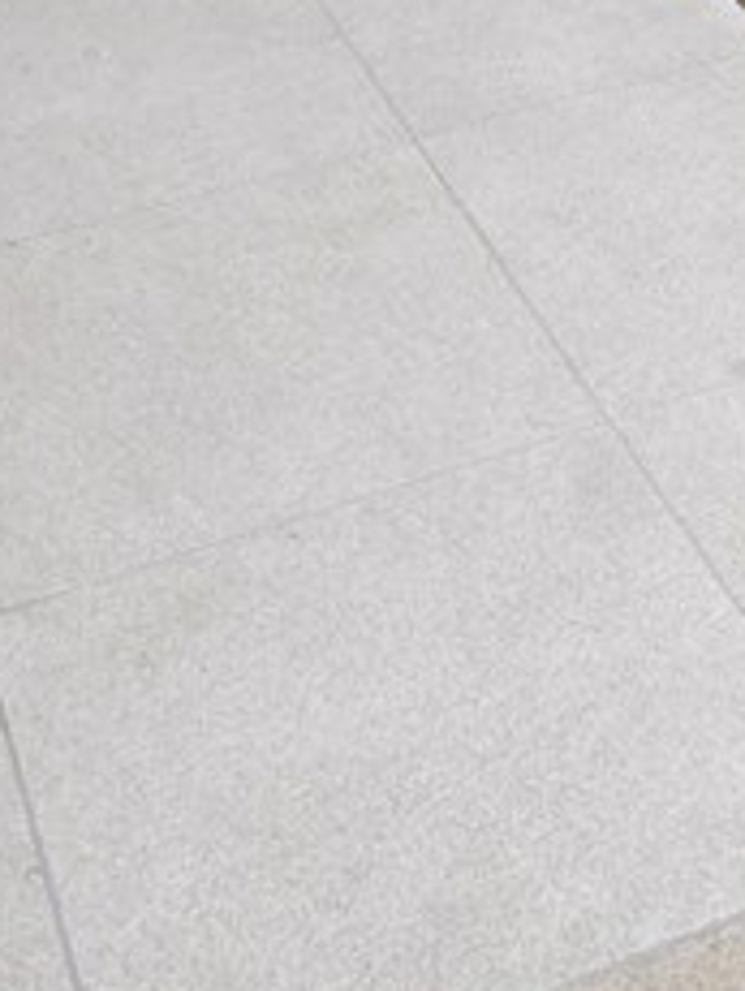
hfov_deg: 14.6
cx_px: 732
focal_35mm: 100
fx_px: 2864
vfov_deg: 13.1
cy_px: -1568
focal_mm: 9
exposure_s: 1/60
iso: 250
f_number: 4
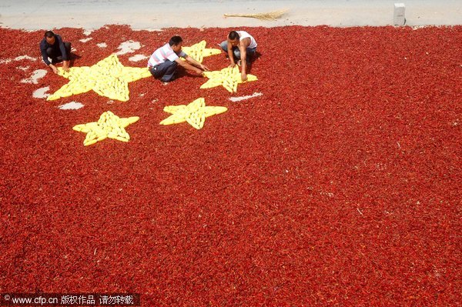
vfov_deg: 25.7
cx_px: 231
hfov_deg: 37.9
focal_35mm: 52
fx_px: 673
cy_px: 154
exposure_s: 1/320
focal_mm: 35
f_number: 9
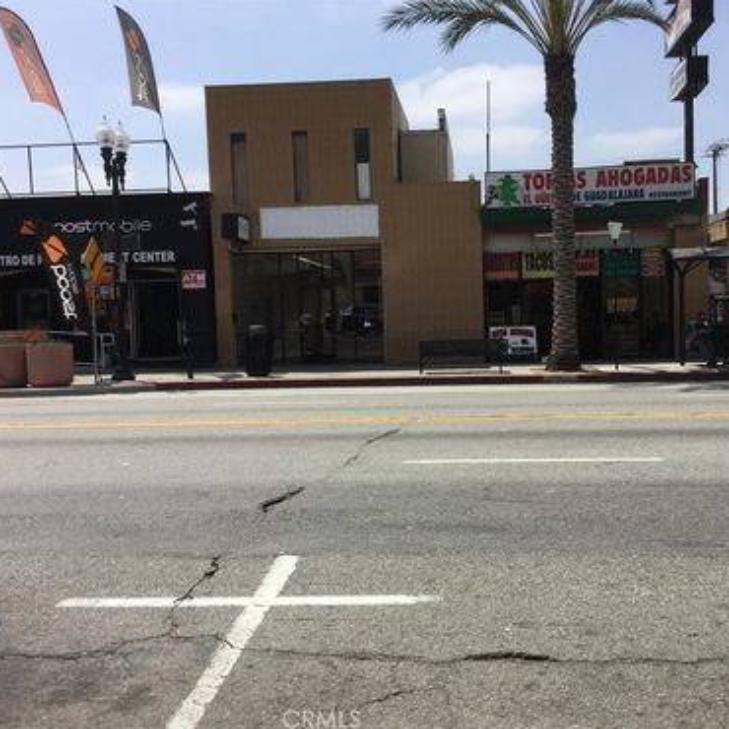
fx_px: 882
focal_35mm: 37
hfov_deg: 44.8
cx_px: 422
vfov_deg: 44.9
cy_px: 364
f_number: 2.4
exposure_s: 1/1698
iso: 25
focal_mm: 3.3
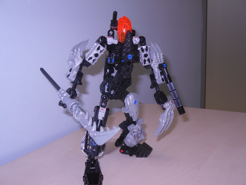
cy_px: 92
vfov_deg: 32.9
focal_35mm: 44
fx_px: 313
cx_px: 123
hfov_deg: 42.9
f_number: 3.8
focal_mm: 7.88
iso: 80
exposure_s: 1/51
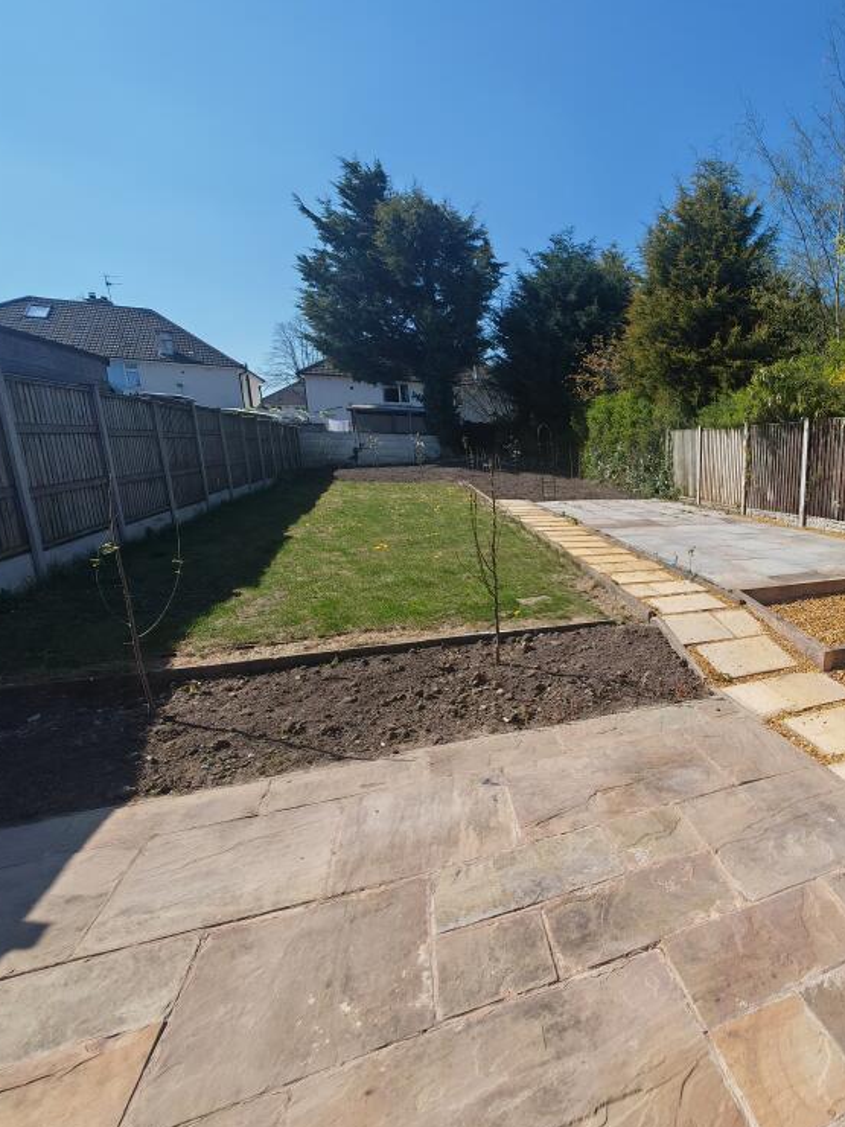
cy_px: 576
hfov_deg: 63.6
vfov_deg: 87.7
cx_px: 708
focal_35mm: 18
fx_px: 586
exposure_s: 1/720
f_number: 2
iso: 50
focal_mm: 1.82
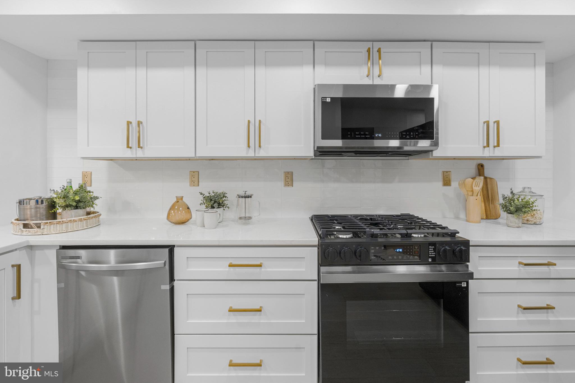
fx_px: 255
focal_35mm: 16
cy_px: 192
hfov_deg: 96.8
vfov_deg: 73.7
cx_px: 288
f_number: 9
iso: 1600
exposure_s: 1/13
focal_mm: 16
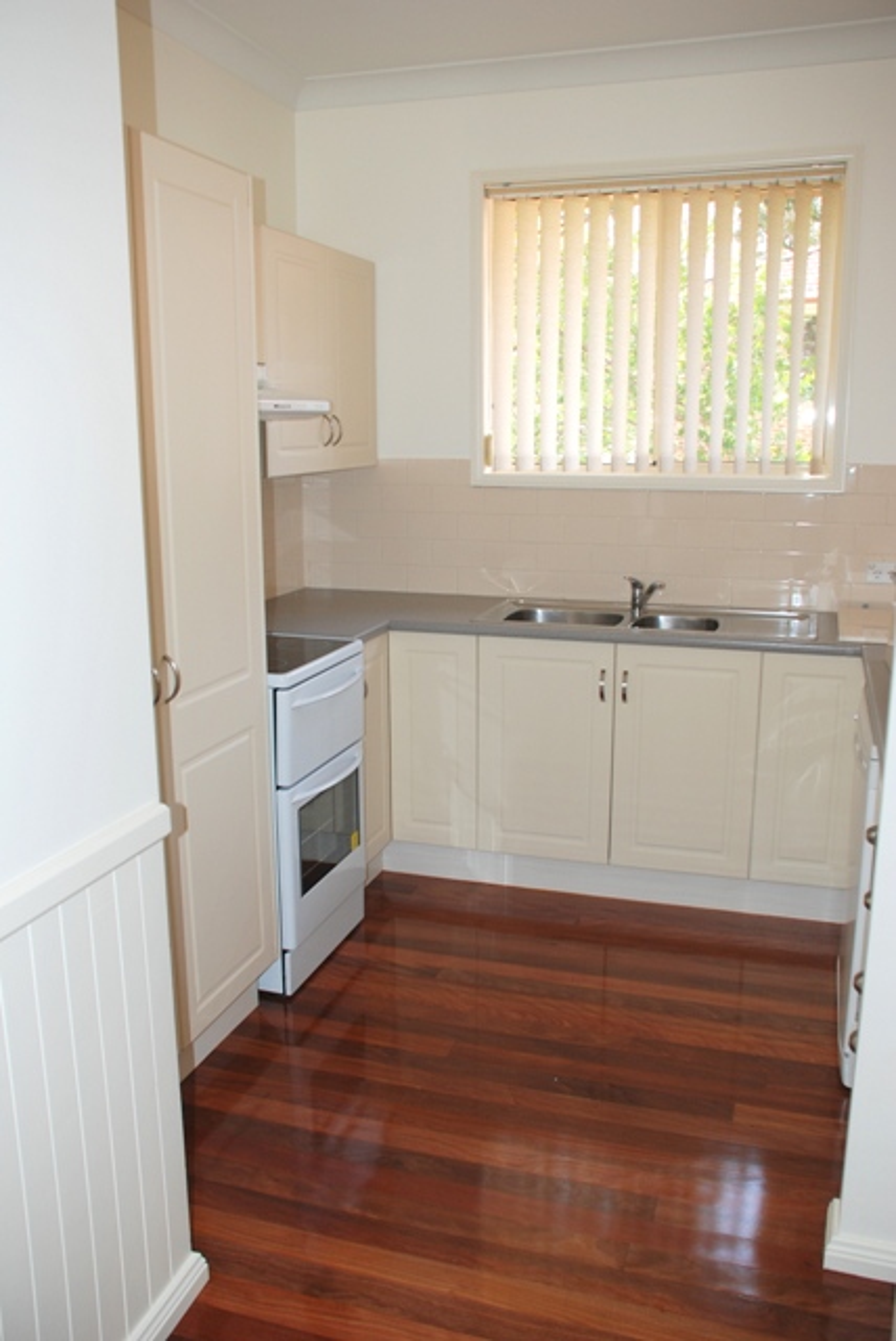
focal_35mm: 30
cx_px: 448
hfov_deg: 43.7
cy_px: 670
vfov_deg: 61.9
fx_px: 1117
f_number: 3.8
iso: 200
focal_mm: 20
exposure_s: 1/60
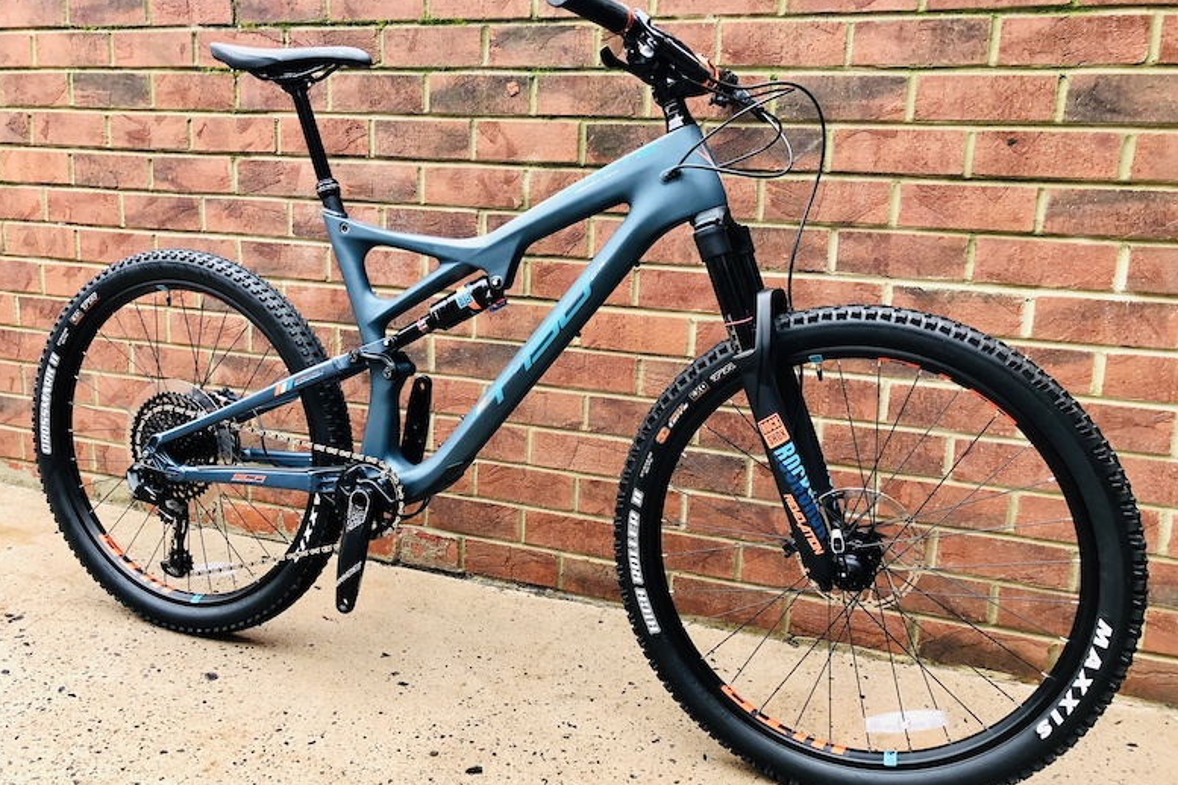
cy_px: 385
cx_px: 575
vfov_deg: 43.6
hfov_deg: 61.9
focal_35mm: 30
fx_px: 982
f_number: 1.8
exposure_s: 1/30
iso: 25
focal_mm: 4
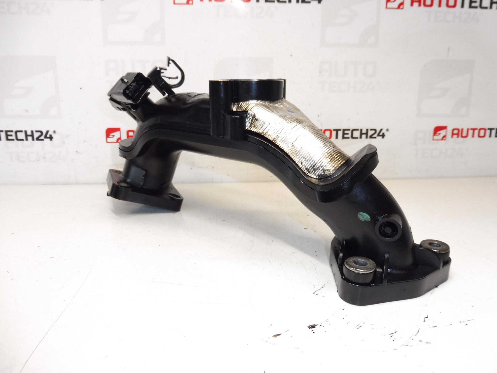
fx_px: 345
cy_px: 186
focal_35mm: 24
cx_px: 248
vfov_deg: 56.8
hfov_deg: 71.6
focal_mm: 4.3
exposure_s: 1/100
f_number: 3.5
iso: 200
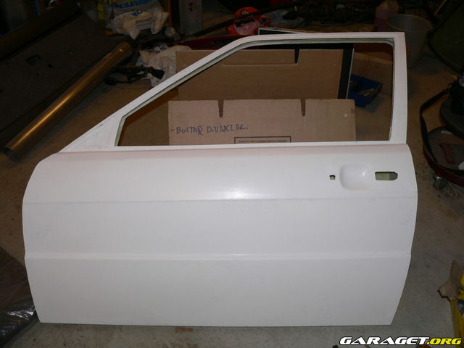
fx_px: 483
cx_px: 232
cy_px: 174
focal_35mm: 36
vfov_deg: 39.7
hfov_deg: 51.4
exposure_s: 1/60
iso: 80
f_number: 2.8
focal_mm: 6
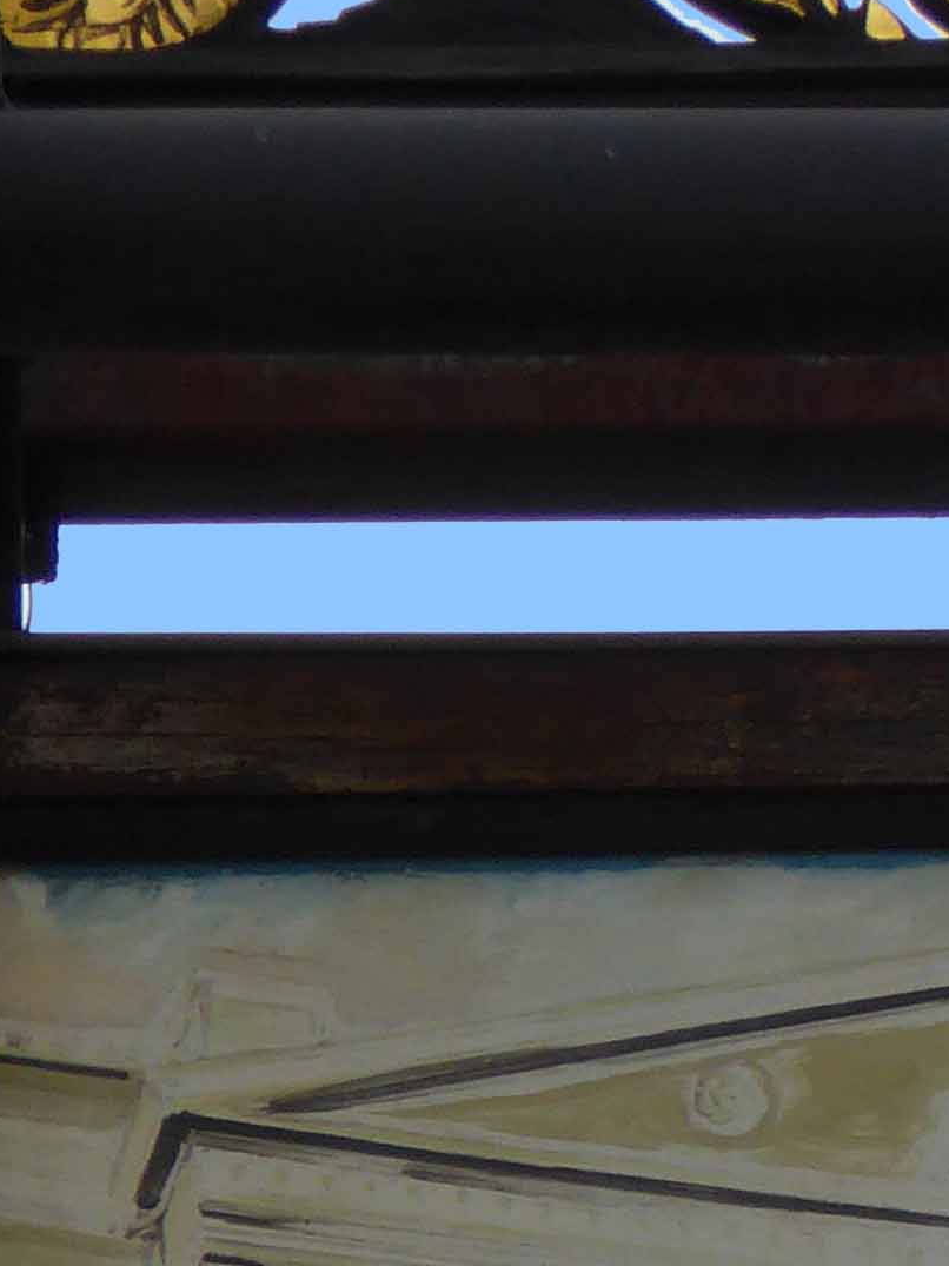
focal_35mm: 806
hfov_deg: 1.8
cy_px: 1379
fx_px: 29468
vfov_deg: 2.5
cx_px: 1043
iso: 100
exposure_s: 1/250
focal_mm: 28.7
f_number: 5.5
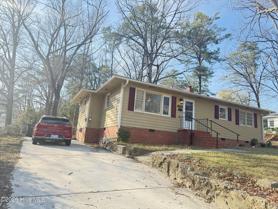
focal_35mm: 24
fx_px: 193
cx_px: 139
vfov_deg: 56.8
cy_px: 104
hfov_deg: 71.6
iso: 100
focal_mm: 6.76
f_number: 1.78
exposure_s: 1/780
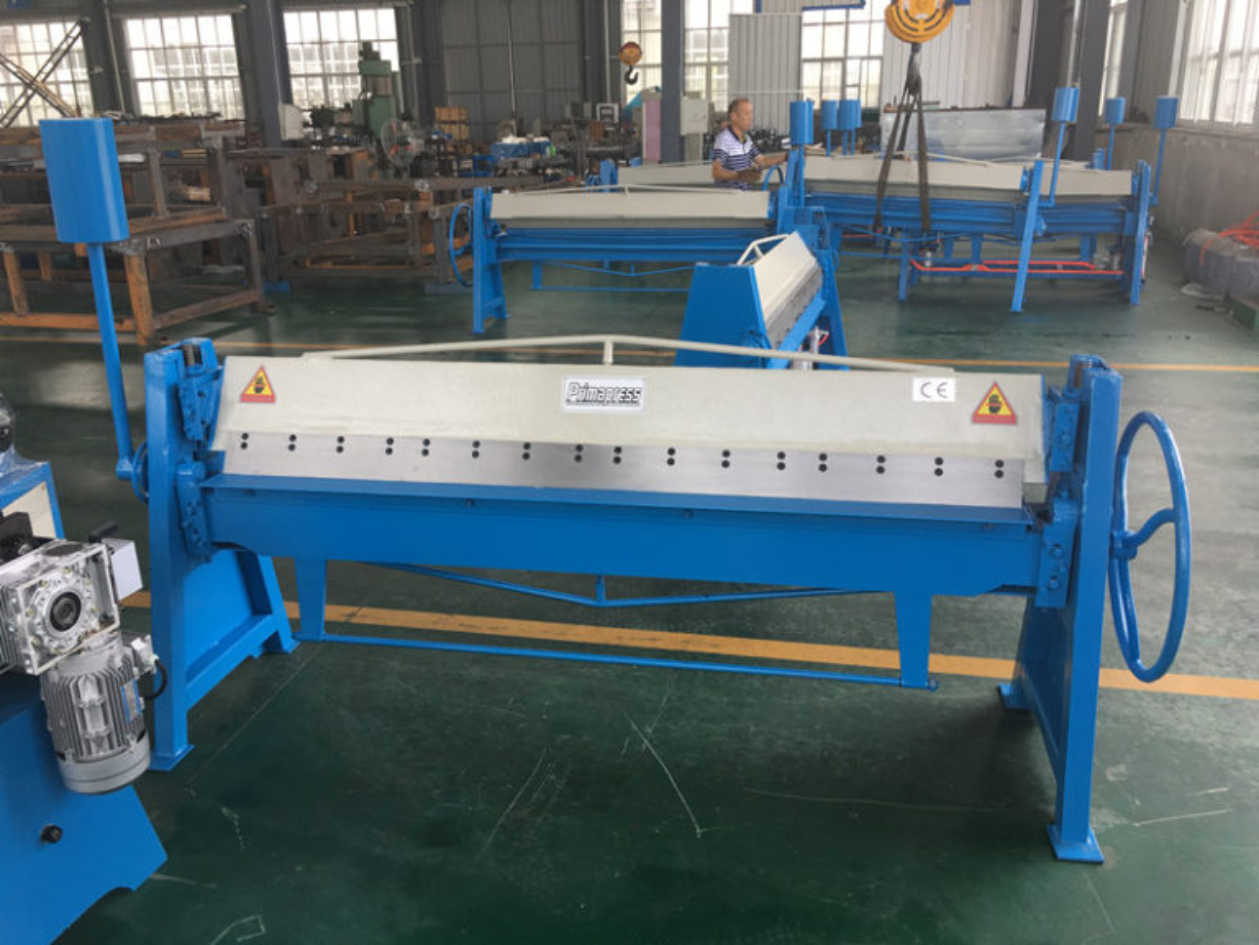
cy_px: 472
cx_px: 630
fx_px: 1055
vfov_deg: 48.2
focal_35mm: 29
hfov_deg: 61.7
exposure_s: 1/100
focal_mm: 4.15
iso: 25
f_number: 2.2
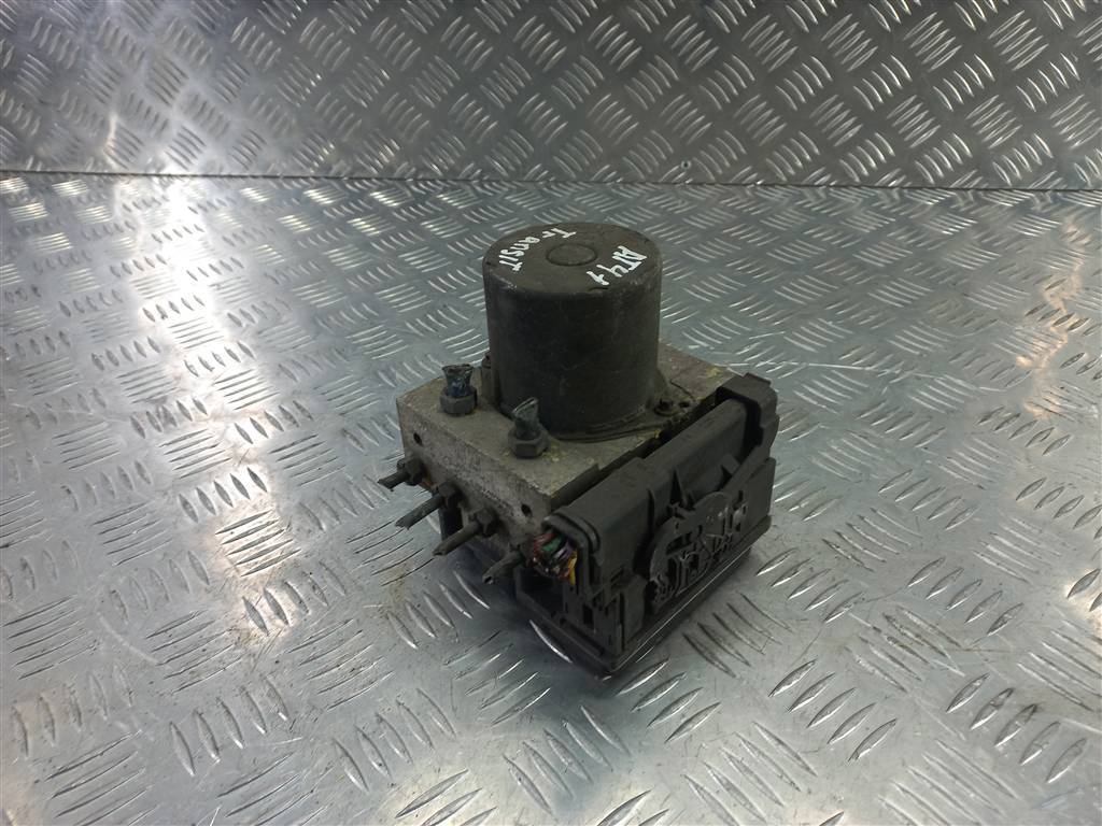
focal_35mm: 25
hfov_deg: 69.4
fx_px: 796
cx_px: 551
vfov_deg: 54.9
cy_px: 413
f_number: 1.8
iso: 50
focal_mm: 4.6
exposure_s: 1/50
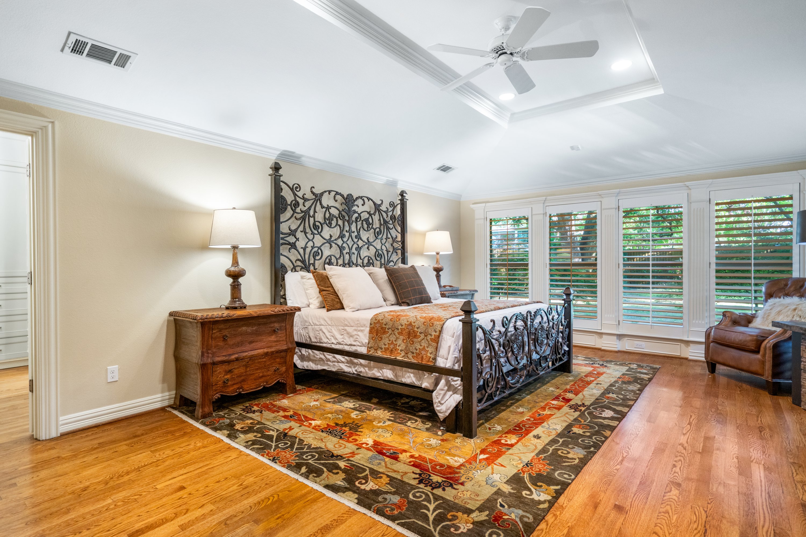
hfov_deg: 90.0
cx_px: 403
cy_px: 268
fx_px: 403
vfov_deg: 67.4
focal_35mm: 18
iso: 800
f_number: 5.6
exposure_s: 1/6
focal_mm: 18
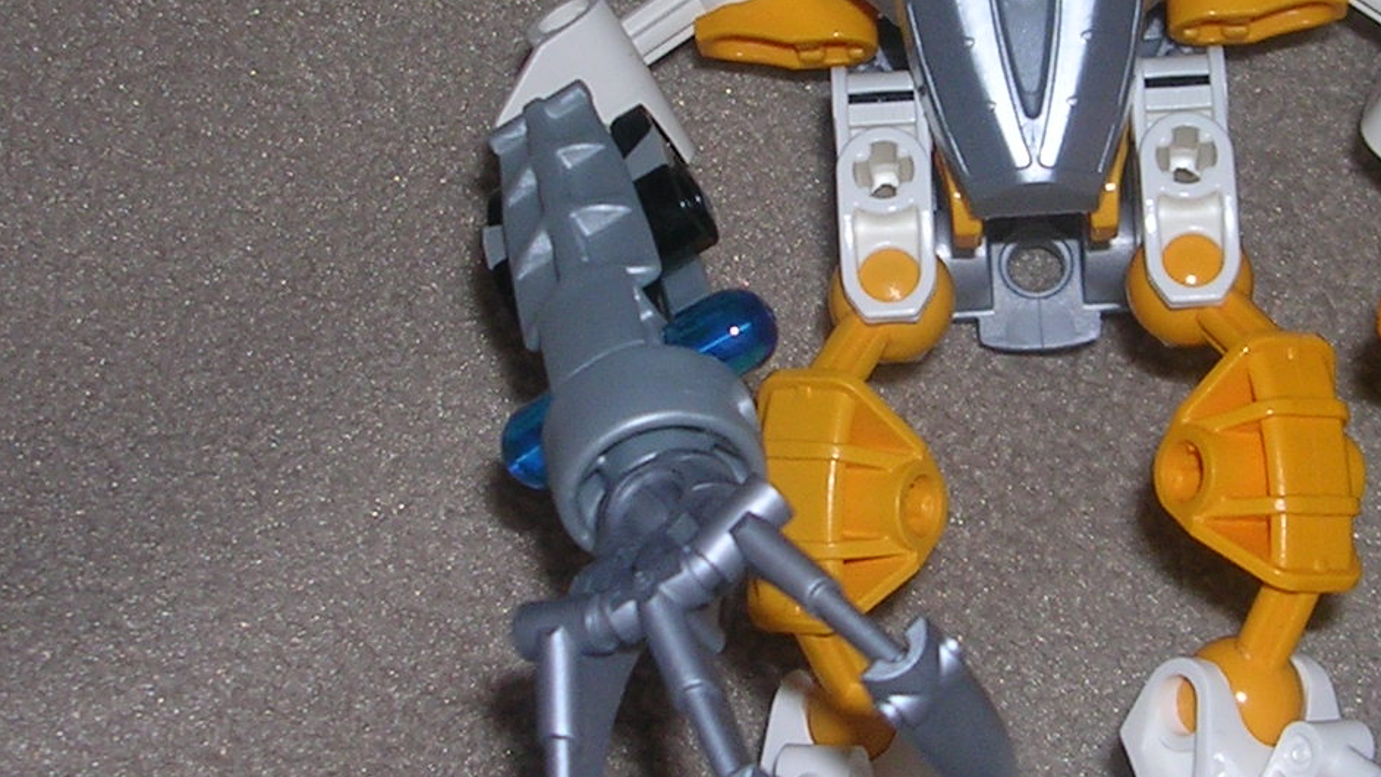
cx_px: 1019
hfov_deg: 23.4
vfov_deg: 13.4
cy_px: 325
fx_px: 3296
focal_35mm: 90
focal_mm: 5.8
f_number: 2.8
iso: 50
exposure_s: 1/60.1
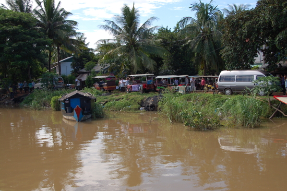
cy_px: 96
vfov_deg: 31.9
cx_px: 144
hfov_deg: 46.4
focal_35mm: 42
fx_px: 335
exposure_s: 1/320
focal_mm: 28
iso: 200
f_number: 7.1
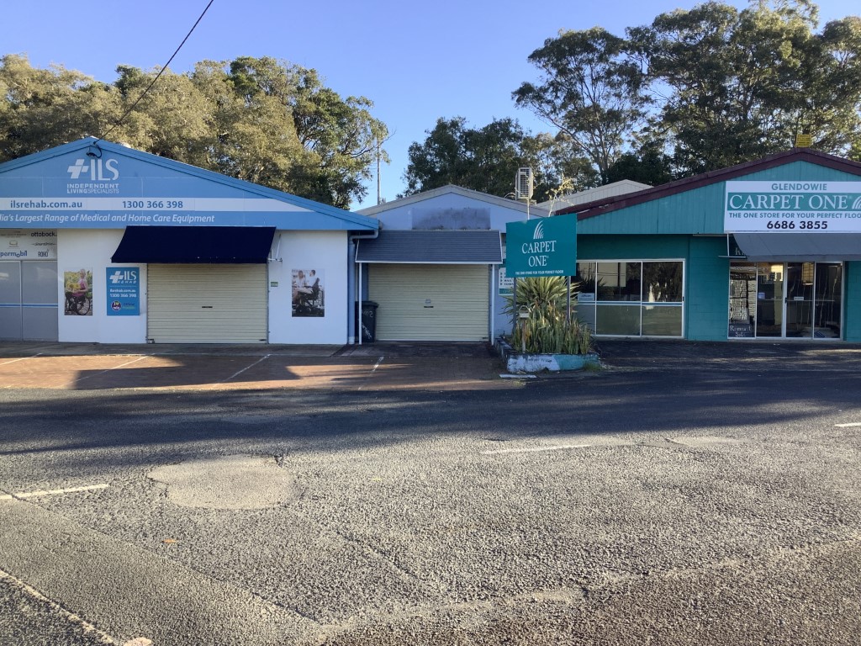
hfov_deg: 58.4
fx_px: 771
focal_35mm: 31
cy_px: 323
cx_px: 430
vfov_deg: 45.4
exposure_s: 1/238
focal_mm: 3.3
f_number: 2.4
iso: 25
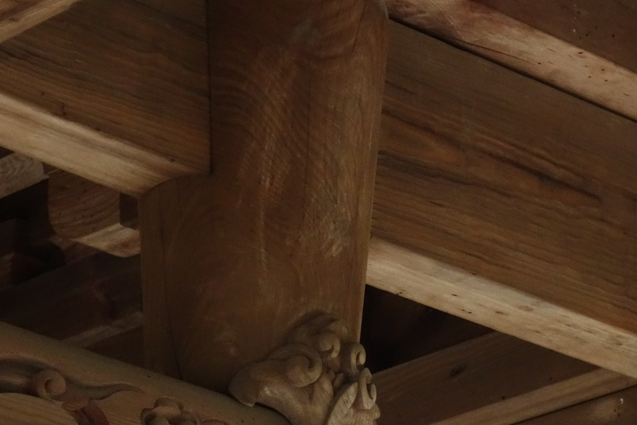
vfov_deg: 5.9
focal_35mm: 234
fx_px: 4140
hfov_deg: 8.8
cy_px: 251
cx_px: 394
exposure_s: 1/25
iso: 1600
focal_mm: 37.1
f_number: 5.6
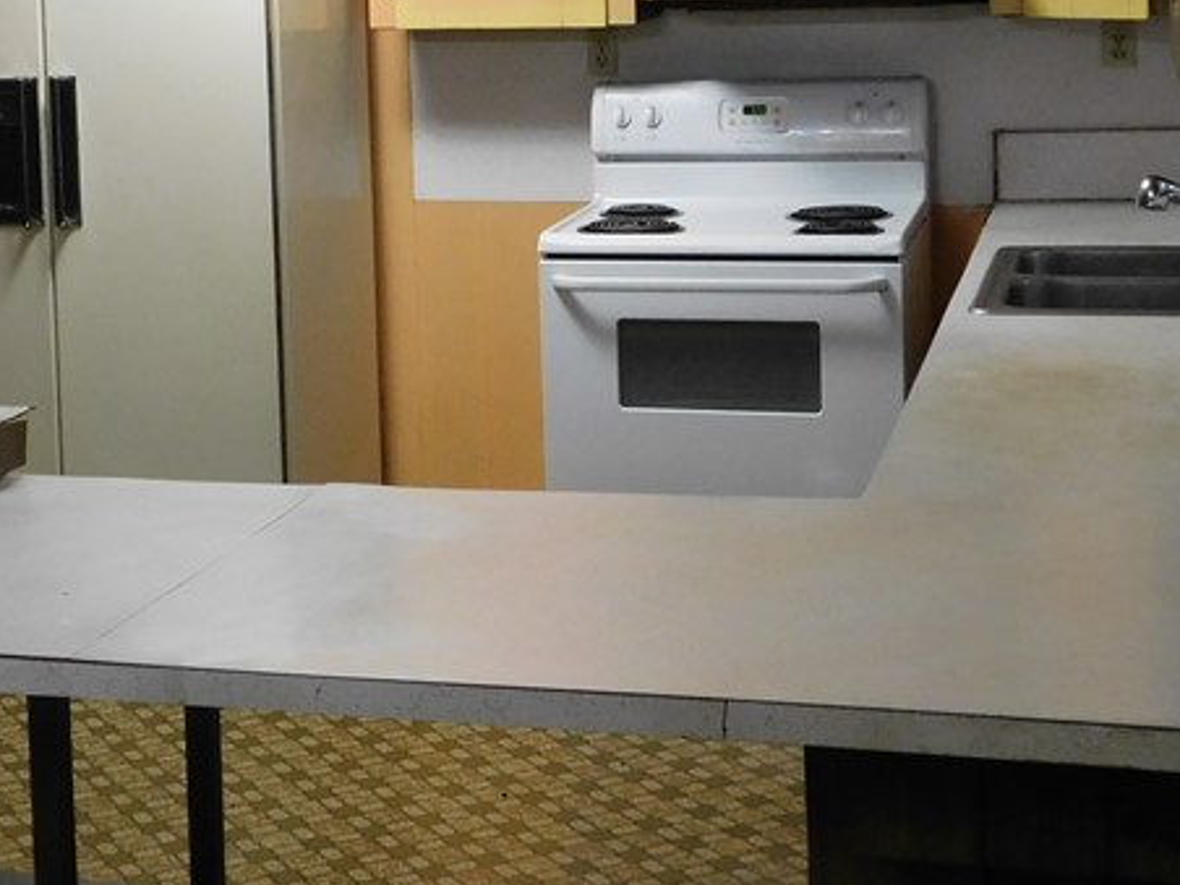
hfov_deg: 28.1
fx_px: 2318
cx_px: 285
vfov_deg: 21.3
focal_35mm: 68
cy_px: 141
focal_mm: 5.3
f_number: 3.2
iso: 400
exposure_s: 1/20
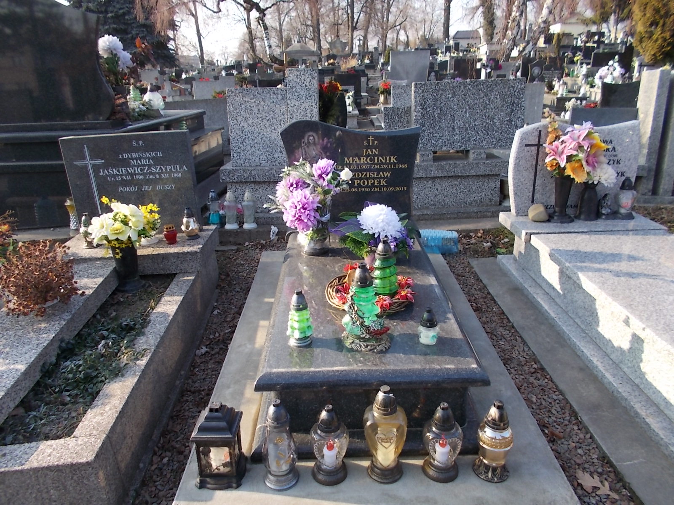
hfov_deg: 67.3
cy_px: 252
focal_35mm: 26
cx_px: 337
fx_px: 506
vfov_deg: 53.1
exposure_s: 1/200
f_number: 3.2
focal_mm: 4.6
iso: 80
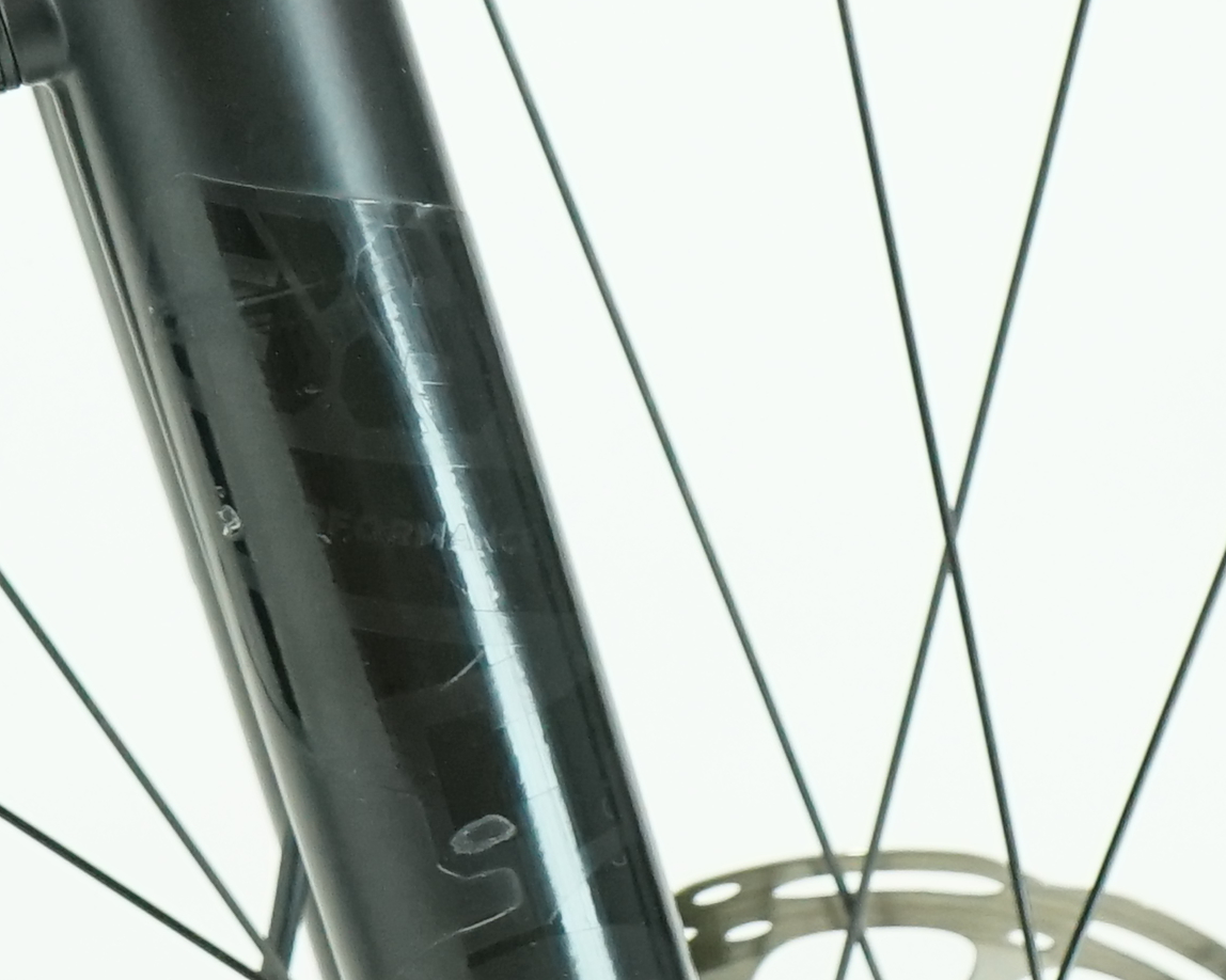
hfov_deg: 9.4
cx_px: 308
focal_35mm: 206
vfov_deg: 7.5
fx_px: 7473
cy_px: -37
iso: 2000
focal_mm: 42
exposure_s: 1/200
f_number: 5
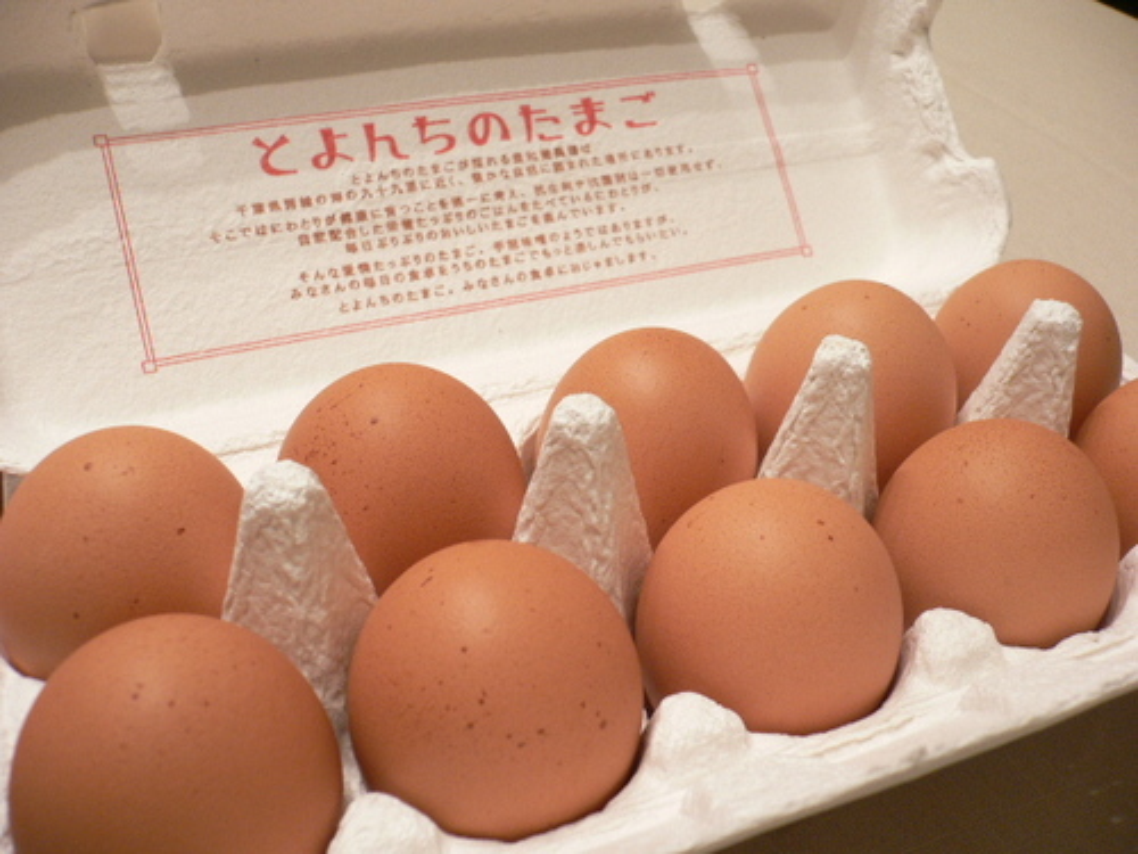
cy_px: 427
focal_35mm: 35
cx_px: 569
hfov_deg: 52.6
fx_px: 1151
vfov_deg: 40.7
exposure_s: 1/10
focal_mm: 5.8
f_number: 2.8
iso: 150
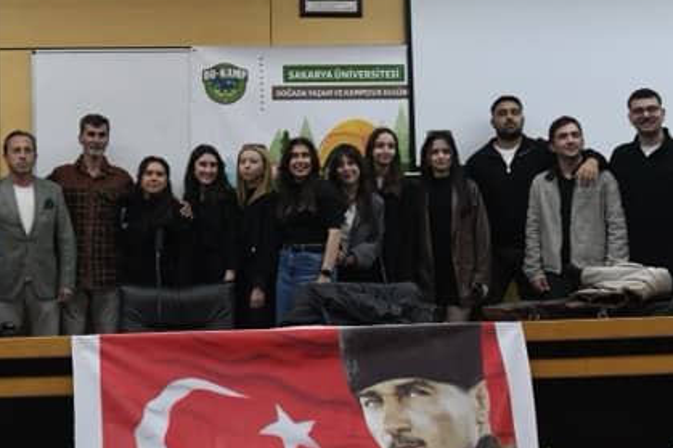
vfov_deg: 24.4
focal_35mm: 55
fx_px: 1028
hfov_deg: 35.9
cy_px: 137
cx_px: 218
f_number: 5
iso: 4000
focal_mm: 24
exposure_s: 1/100
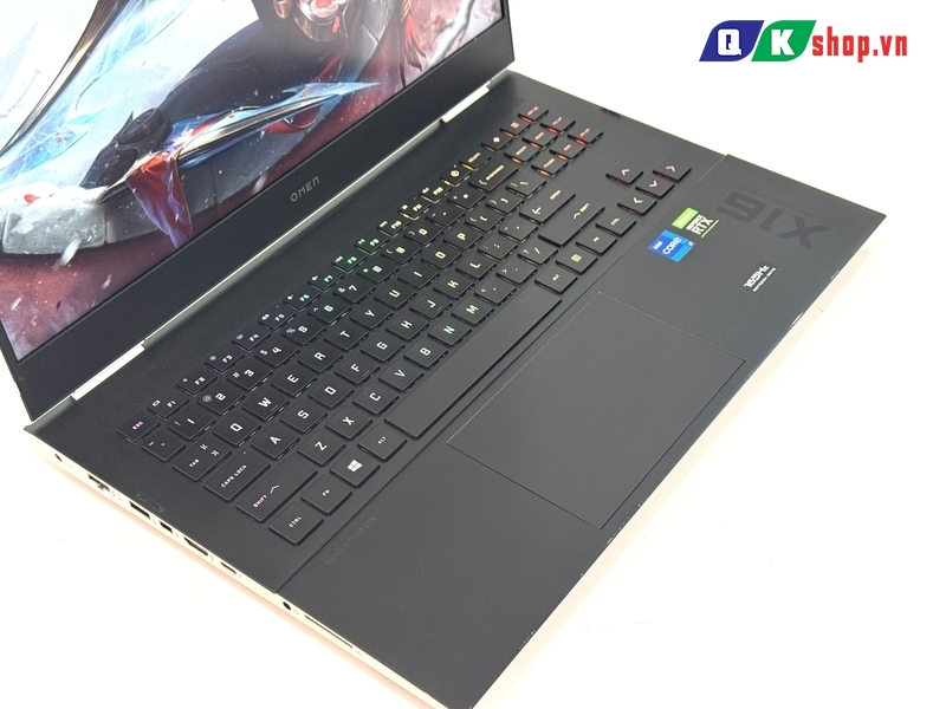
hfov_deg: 39.7
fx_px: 1312
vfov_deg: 30.3
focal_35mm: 48
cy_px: 354
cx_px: 473
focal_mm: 6.76
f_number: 1.78
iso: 100
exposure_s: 1/102
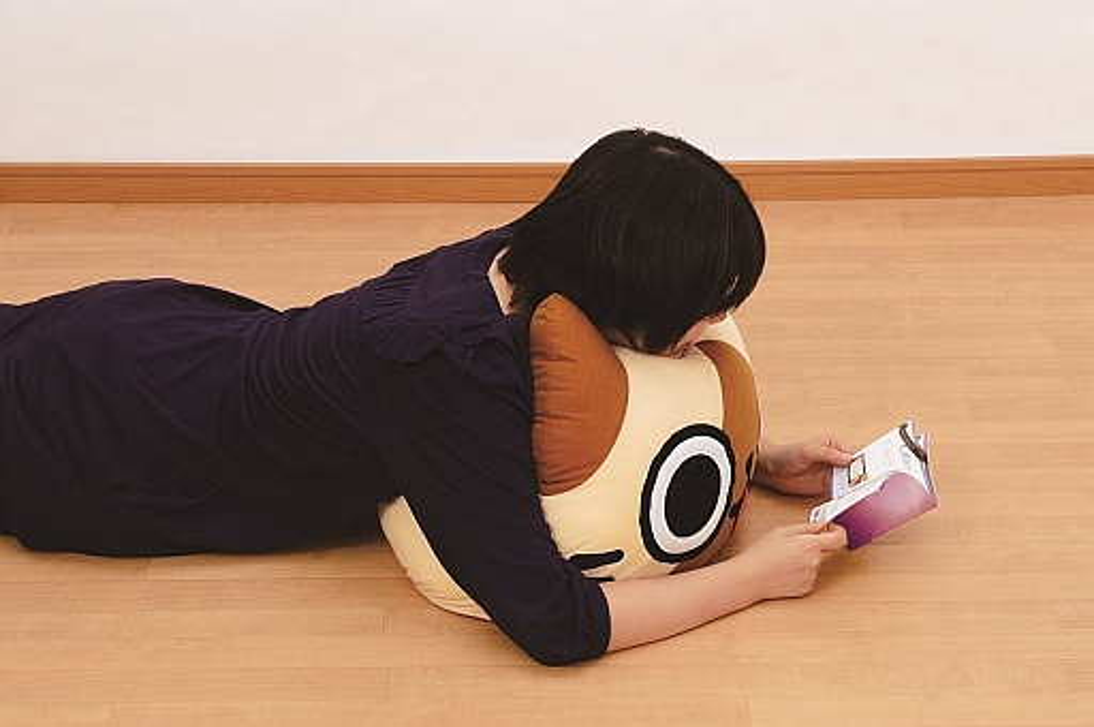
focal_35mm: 90
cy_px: 364
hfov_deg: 22.6
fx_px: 2732
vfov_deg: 15.1
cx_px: 547
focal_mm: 60
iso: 200
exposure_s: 1/60
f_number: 20
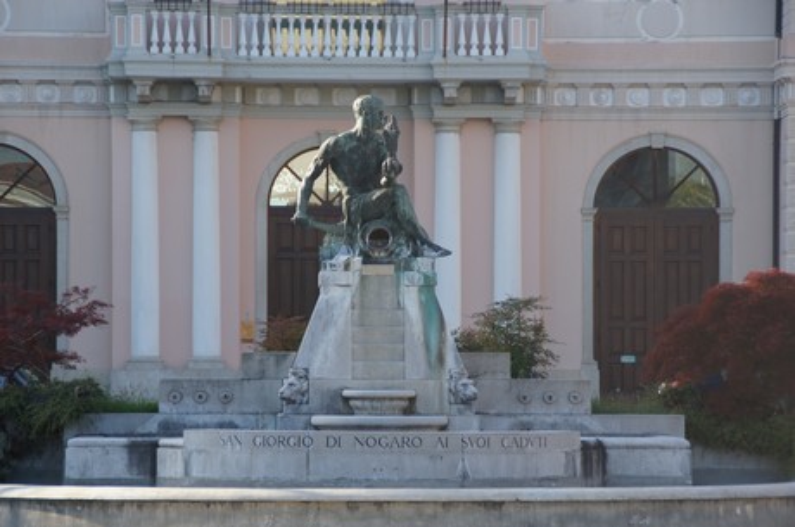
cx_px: 398
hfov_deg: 12.5
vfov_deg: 8.3
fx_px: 3637
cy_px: 264
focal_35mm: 165
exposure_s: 1/200
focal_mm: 110
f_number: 5.6
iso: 125
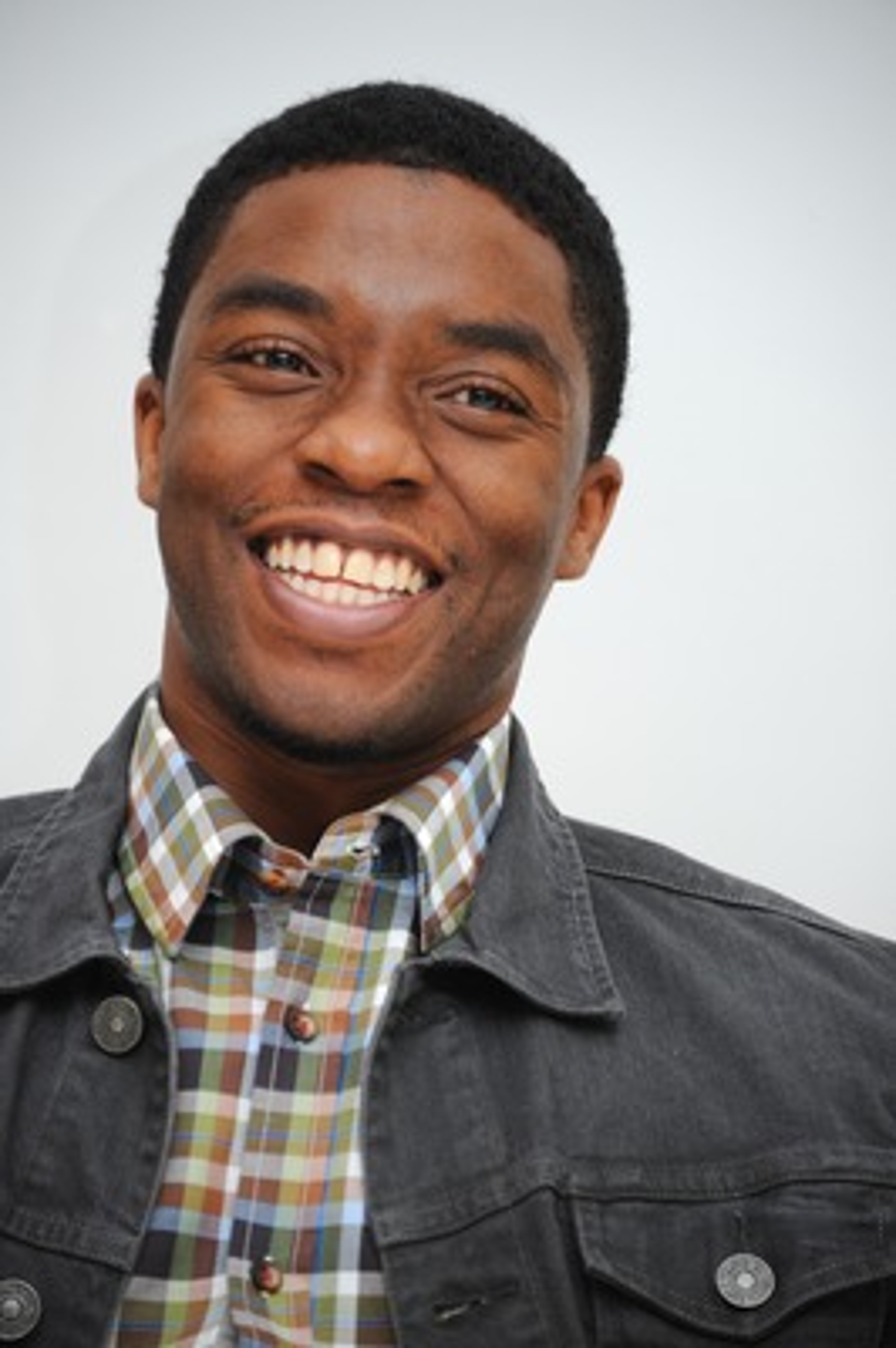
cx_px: 448
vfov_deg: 8.2
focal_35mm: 250
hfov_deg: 5.5
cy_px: 674
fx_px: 9349
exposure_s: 1/60
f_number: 5.6
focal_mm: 250
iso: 800
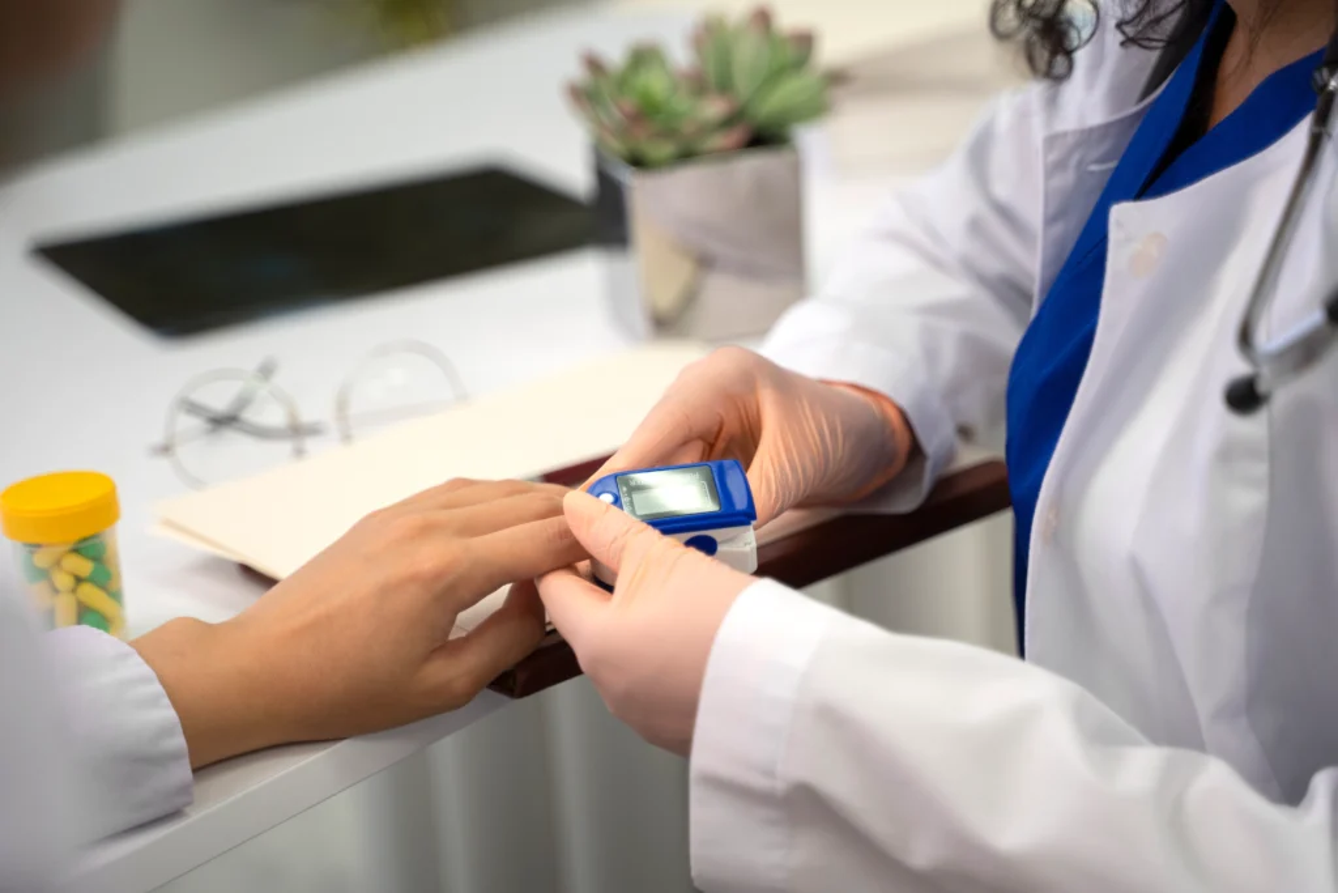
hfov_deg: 27.0
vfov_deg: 18.2
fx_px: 2788
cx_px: 669
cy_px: 446
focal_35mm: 75
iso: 640
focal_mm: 75
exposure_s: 1/320
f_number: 2.8
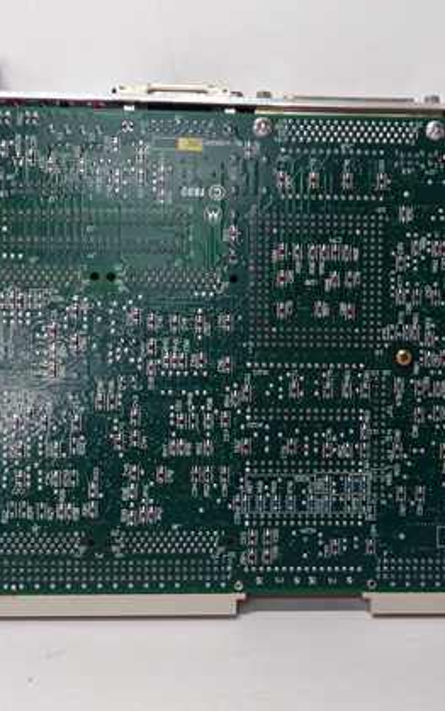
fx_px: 795
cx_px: 304
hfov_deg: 31.0
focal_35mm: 41
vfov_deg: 48.2
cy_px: 338
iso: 261
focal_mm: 3.79
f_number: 2
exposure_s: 1/33
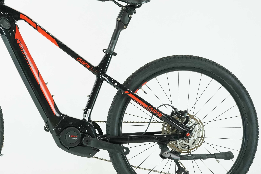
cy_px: 80
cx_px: 53
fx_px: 747
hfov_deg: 19.6
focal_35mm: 103
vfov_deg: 13.3
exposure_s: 1/200
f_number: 6.3
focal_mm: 64
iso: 2500
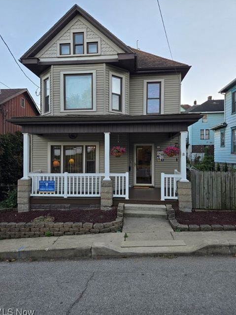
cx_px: 115
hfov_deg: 56.8
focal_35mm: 24
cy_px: 158
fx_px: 218
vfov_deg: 71.6
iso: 25
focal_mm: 5.4
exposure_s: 1/234
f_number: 1.8
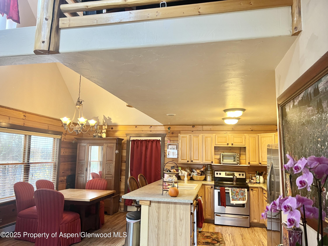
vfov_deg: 53.1
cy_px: 123
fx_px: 246
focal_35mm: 26
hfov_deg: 67.3
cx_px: 164
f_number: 1.5
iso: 80
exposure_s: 1/60
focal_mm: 5.7
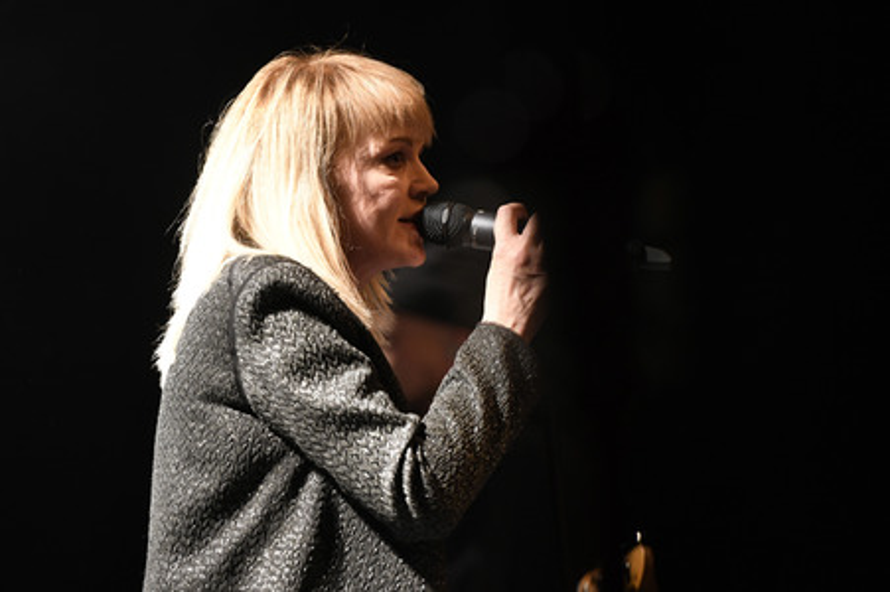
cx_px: 445
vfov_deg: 6.9
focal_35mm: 200
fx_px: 4941
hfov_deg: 10.3
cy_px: 296
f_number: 2.8
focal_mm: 200
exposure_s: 1/250
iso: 2500
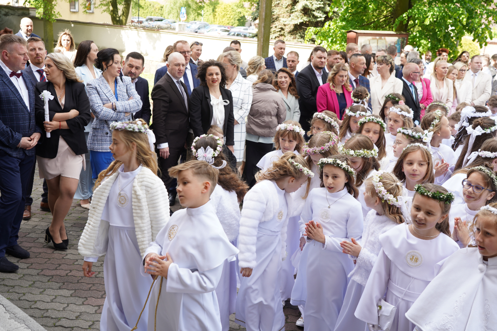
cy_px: 166
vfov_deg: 32.6
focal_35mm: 41
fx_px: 566
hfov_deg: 47.4
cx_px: 248
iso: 160
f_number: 5.6
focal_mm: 41
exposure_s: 1/100
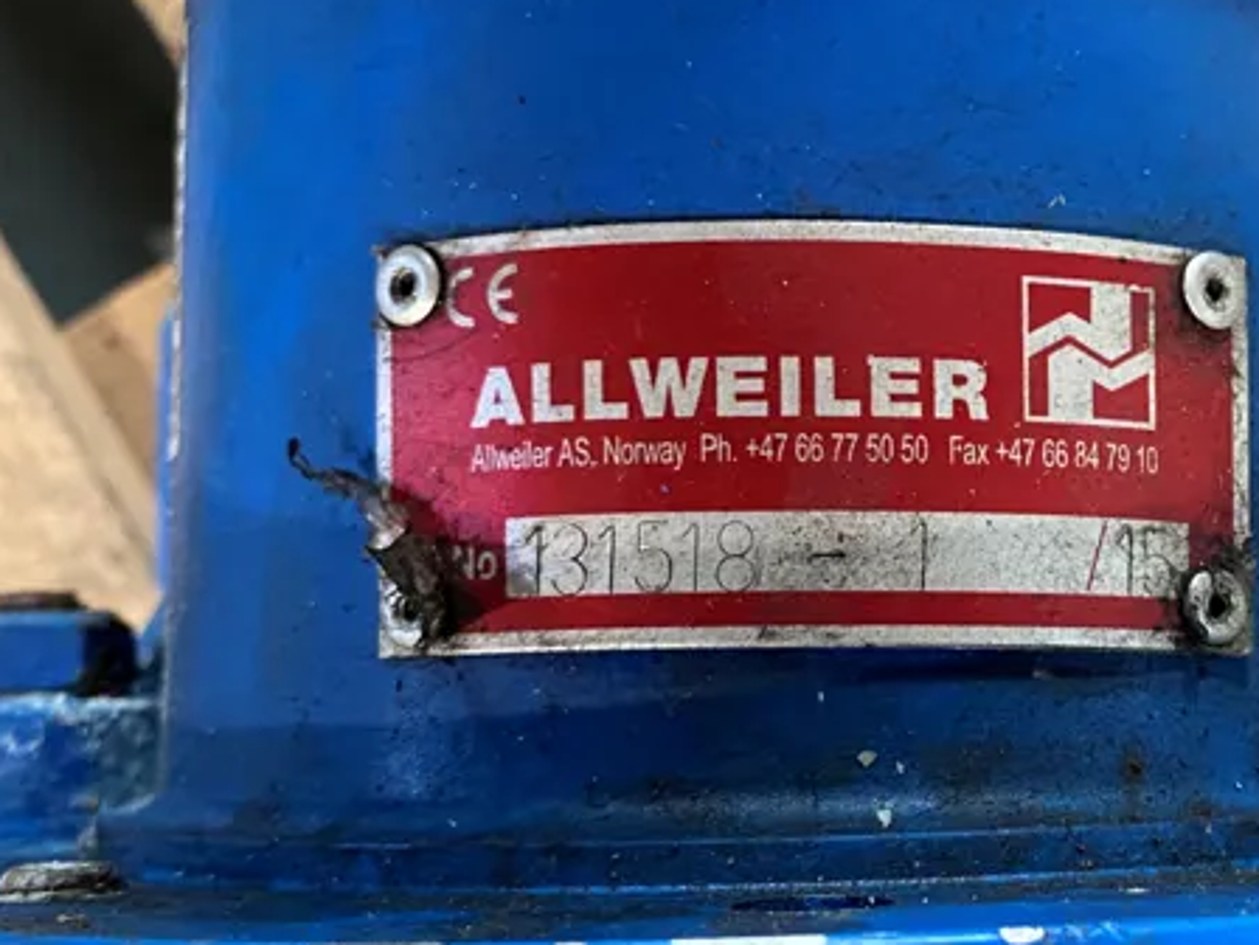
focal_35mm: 36
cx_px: 857
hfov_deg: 50.3
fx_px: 1309
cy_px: 412
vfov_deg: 39.6
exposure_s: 1/50
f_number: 1.8
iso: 400
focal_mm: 4.25
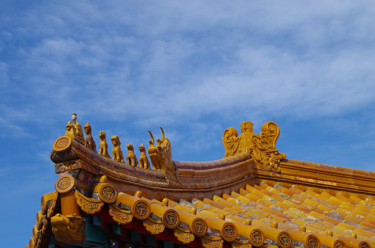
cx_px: 188
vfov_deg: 18.1
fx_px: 780
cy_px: 124
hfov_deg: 27.0
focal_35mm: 75
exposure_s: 1/200
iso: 100
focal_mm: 50
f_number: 11
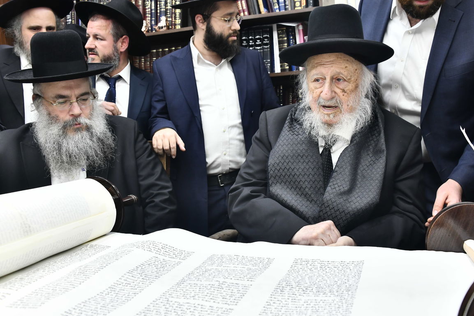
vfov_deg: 38.7
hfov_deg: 55.7
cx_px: 261
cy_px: 129
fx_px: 448
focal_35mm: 34
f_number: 5.6
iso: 800
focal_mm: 28
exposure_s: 1/125
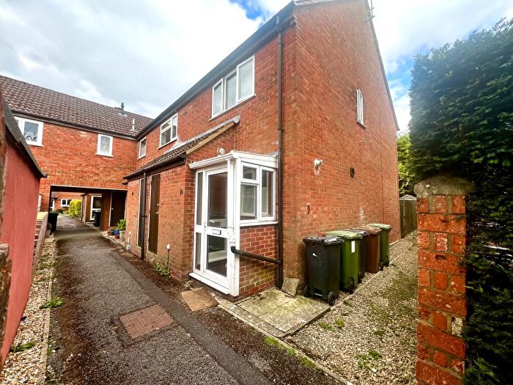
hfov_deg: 106.2
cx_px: 256
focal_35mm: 13
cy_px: 192
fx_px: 193
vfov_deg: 89.9
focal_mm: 1.57
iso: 32
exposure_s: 1/299
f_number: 1.8
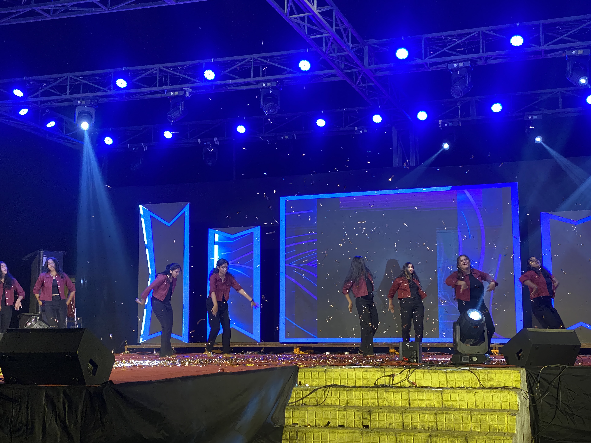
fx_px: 922
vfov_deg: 27.0
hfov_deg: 35.5
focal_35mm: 54
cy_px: 227
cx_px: 293
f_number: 2
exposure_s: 1/60
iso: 200
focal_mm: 6
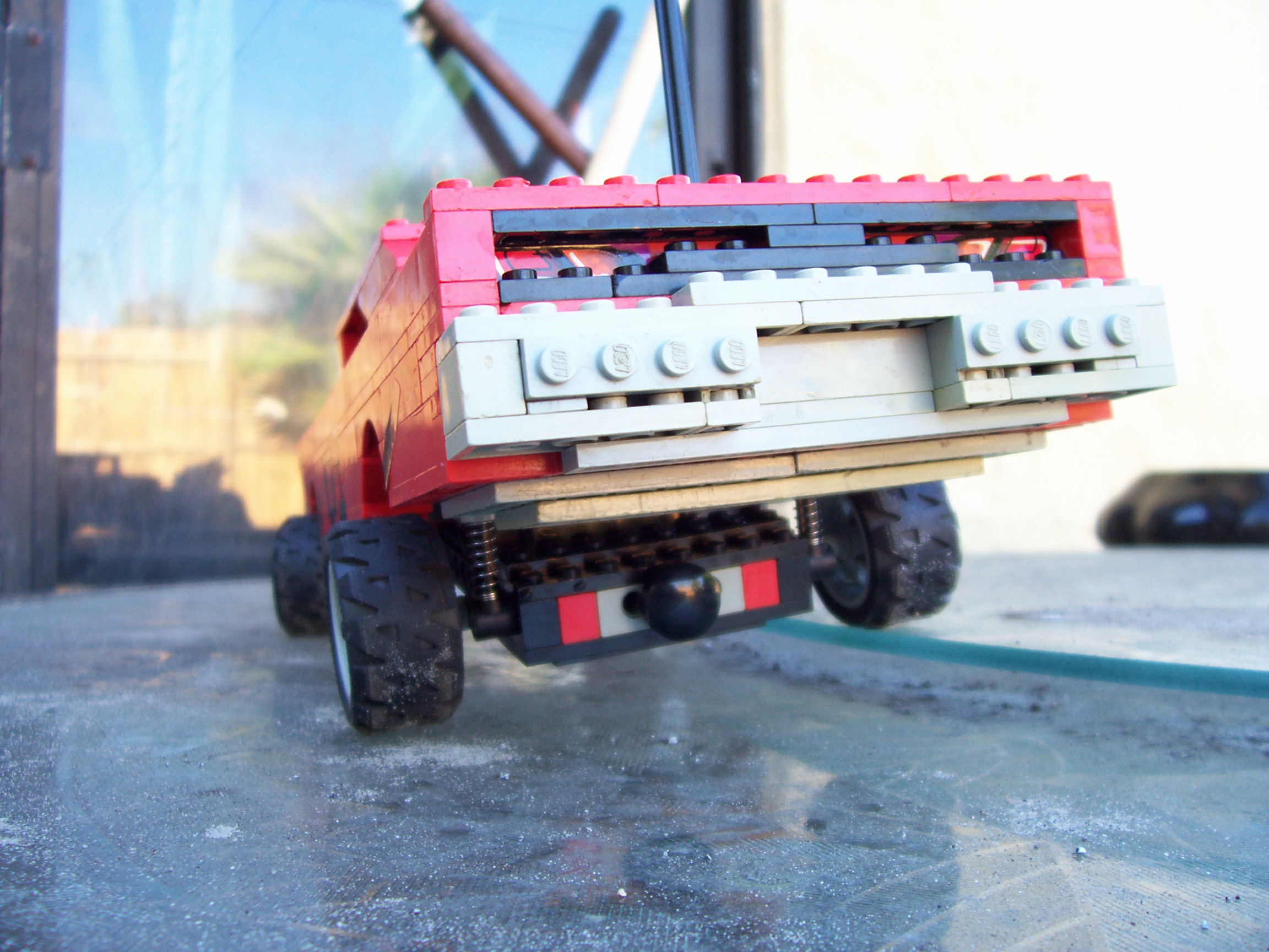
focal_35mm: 34
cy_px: 476
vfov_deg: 41.8
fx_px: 1246
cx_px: 634
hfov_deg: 54.0
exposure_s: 1/53.5
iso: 80
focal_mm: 5.6
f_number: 2.7
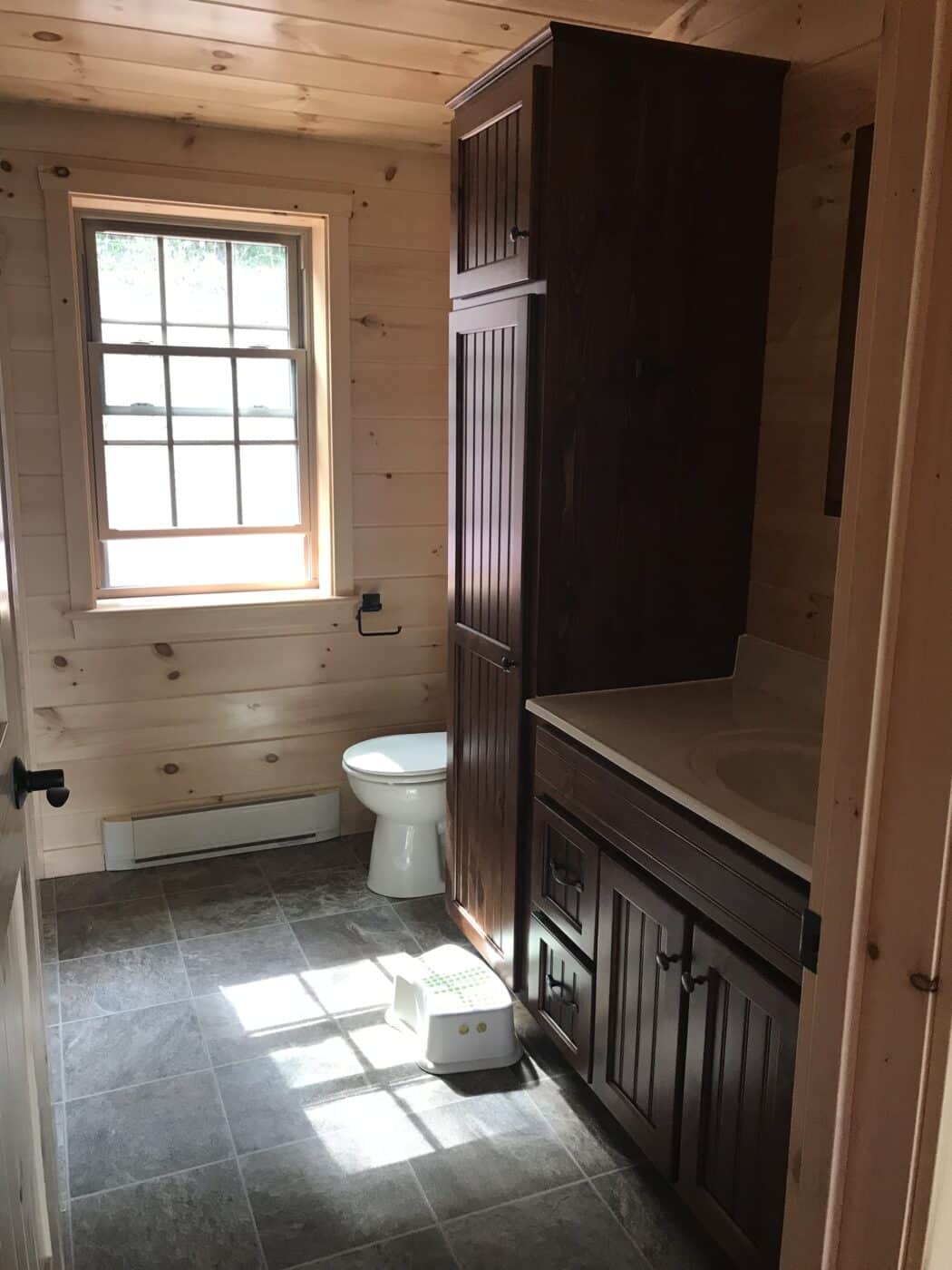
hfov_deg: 49.7
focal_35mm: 28
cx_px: 476
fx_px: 1027
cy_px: 635
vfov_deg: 63.4
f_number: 1.8
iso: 40
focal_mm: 3.99
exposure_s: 1/24
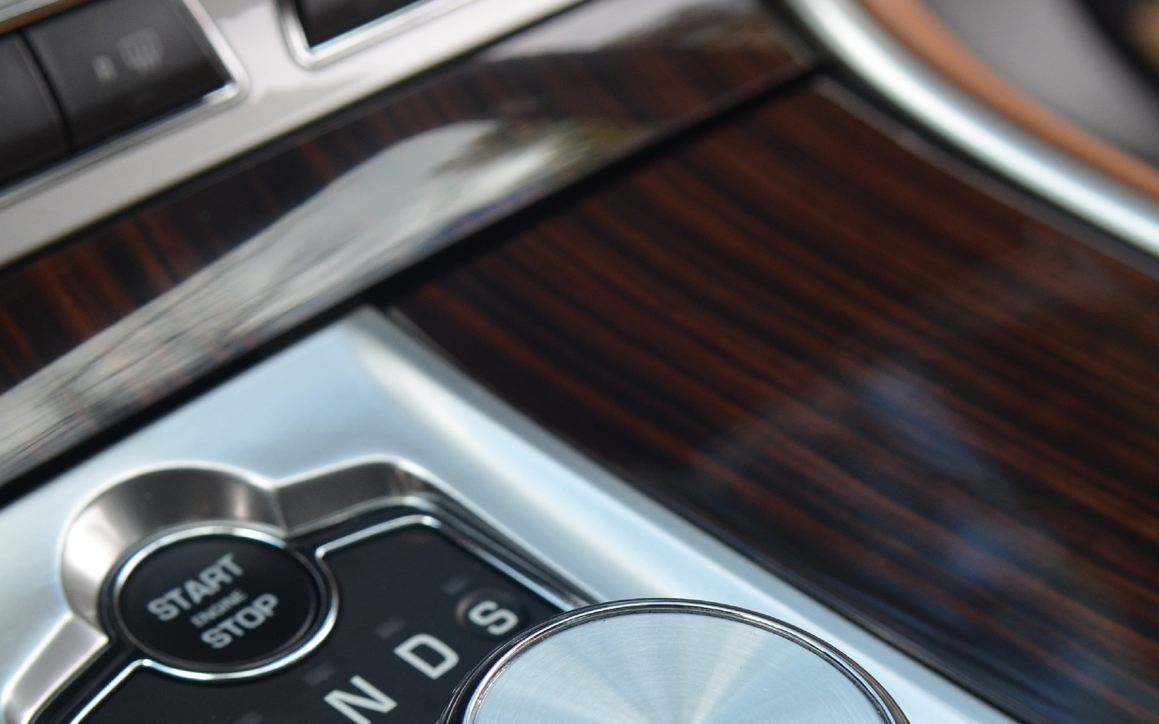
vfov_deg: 18.3
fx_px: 2211
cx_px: 529
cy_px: 641
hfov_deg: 29.4
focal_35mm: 70
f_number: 5
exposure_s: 1/100
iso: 400
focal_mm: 26
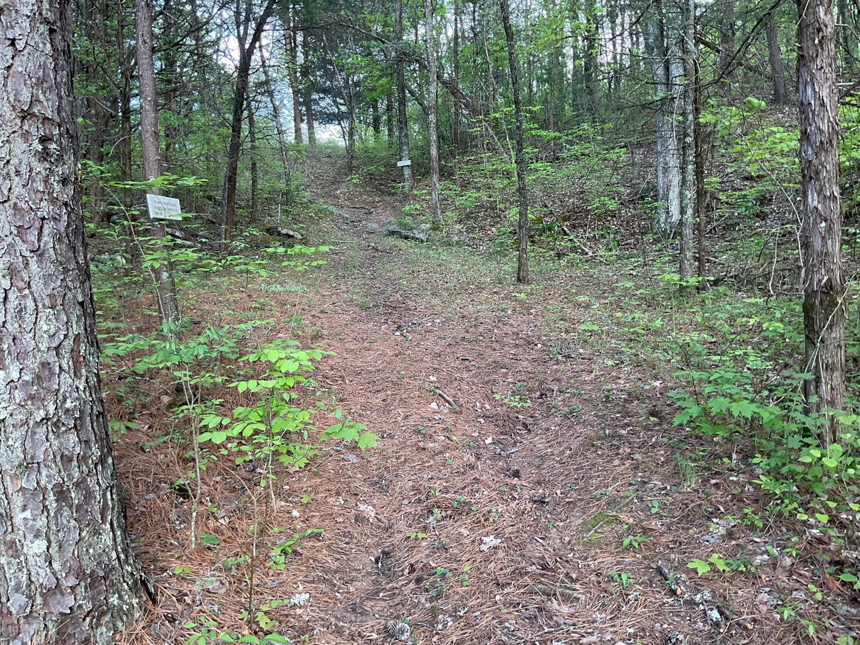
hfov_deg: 61.7
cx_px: 430
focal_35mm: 29
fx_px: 721
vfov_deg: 48.2
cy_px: 322
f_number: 1.8
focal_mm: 3
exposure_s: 1/120
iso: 64
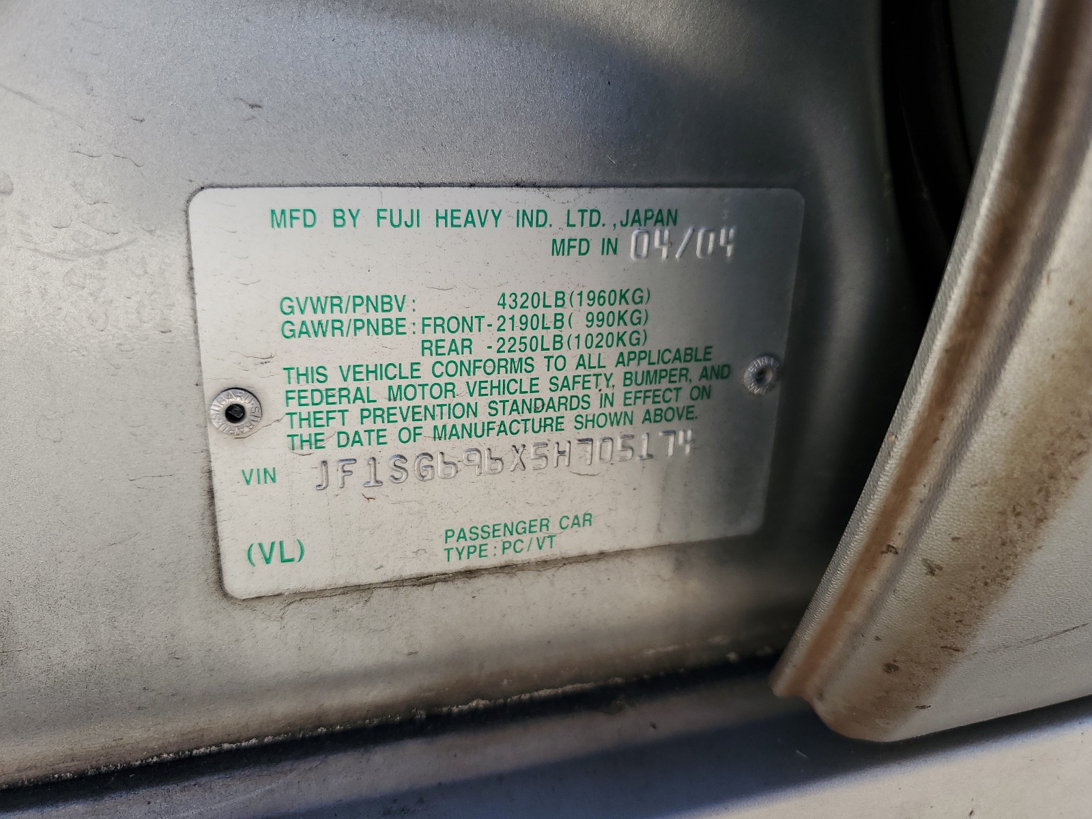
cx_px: 546
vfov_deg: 53.1
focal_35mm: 26
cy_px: 410
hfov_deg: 67.3
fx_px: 820
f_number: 1.5
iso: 50
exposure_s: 1/455
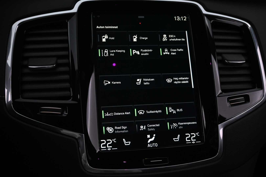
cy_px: 88
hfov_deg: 51.3
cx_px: 133
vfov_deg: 35.5
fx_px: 277
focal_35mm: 38
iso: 1600
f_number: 4.2
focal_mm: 25
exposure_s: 1/40
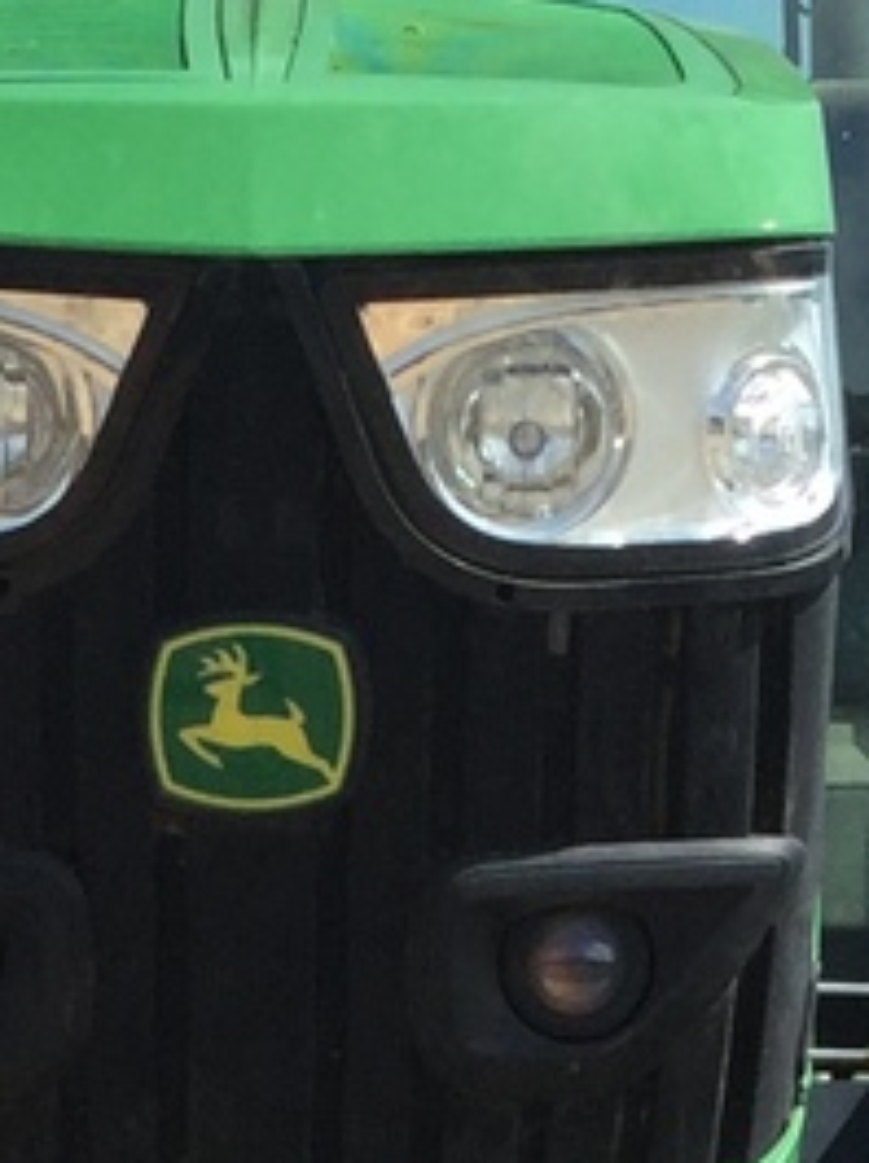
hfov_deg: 8.2
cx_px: 312
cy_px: 1808
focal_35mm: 180
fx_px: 6040
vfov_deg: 10.6
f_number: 2.4
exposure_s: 1/1031
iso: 25
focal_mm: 3.3
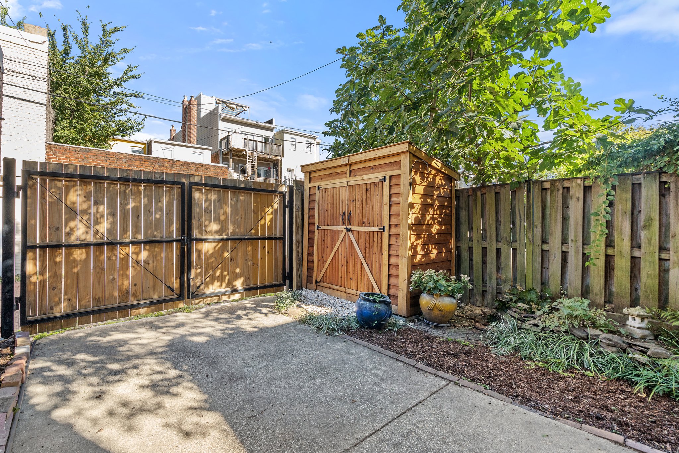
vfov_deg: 73.7
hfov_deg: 96.7
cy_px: 226
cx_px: 340
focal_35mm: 16
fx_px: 302
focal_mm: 16
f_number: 10
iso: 500
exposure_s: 1/125
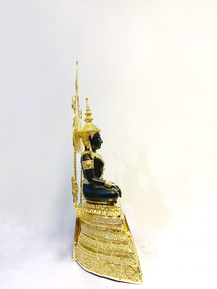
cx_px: 108
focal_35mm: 26
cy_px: 144
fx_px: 217
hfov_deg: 53.1
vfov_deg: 67.3
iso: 64
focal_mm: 4.25
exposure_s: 1/50
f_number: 1.8
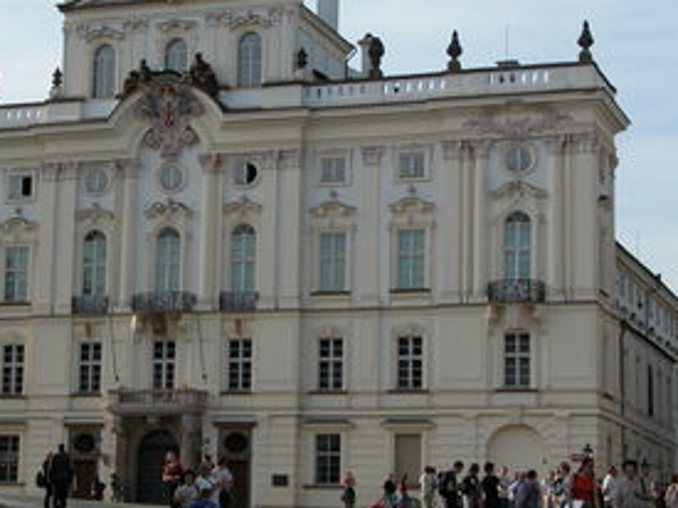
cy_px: 222
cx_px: 242
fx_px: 1997
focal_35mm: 102
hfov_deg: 19.2
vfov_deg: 14.5
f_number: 6.6
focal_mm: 17.8
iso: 100
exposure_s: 1/291
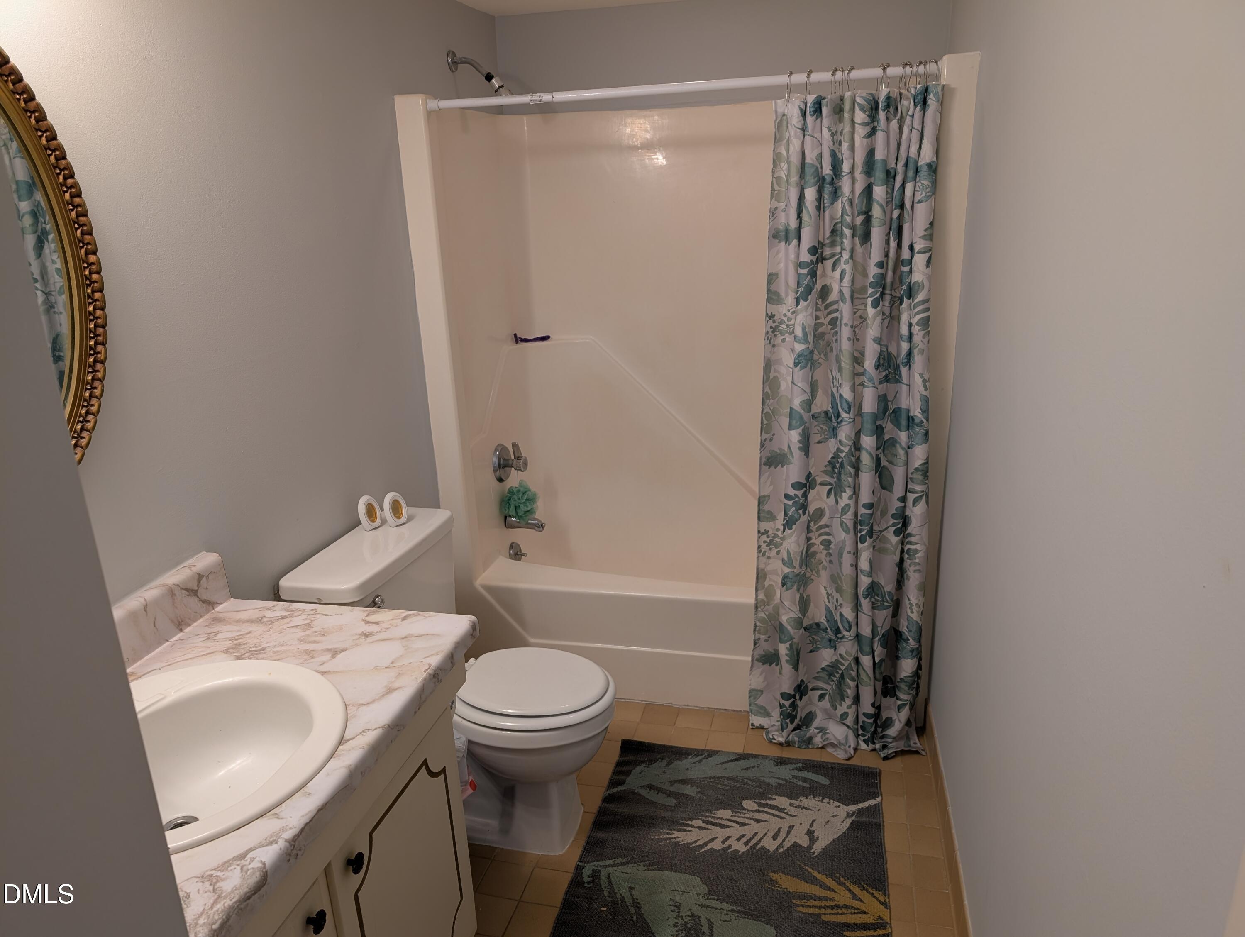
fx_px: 864
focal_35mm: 24
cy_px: 468
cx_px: 622
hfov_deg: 71.5
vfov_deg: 56.9
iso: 46
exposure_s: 1/40
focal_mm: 6.9
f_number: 1.68
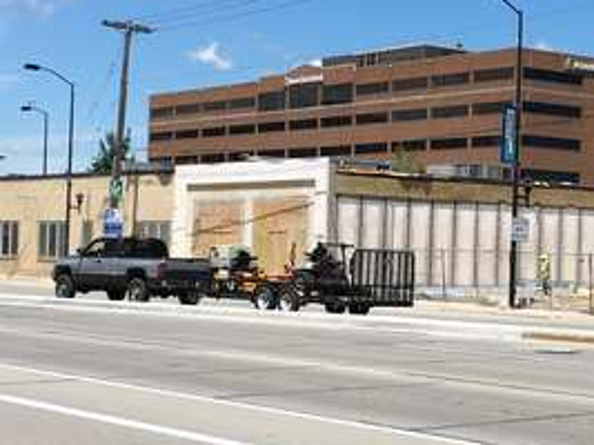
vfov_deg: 16.9
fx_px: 1492
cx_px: 427
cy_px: 271
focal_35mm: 87
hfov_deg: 22.4
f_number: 2.2
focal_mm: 4.15
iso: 25
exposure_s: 1/1923
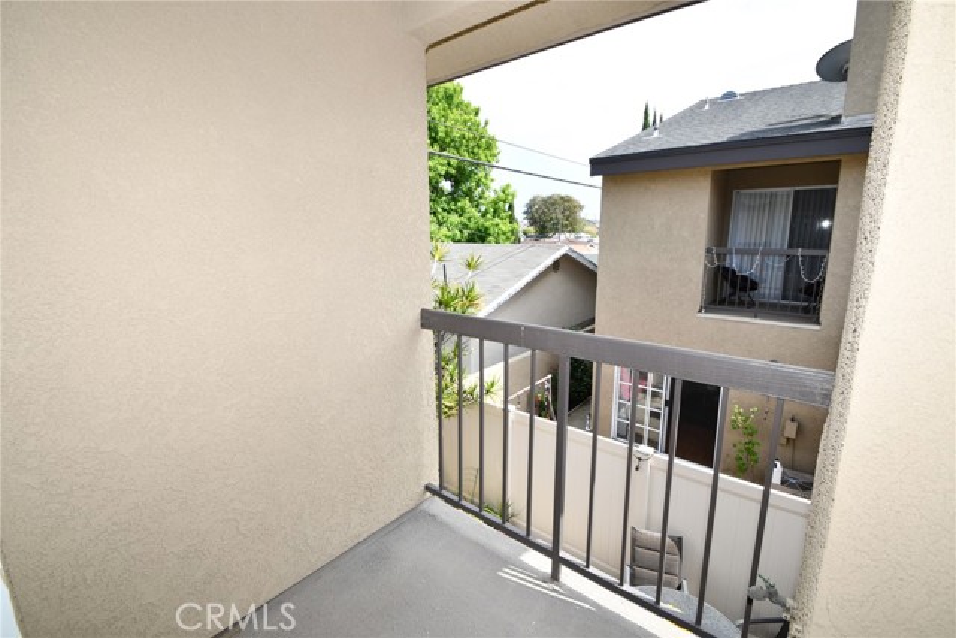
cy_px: 319
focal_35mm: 15
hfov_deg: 100.4
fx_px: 398
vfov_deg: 77.4
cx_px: 478
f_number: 6.3
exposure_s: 1/160
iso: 100
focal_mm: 10
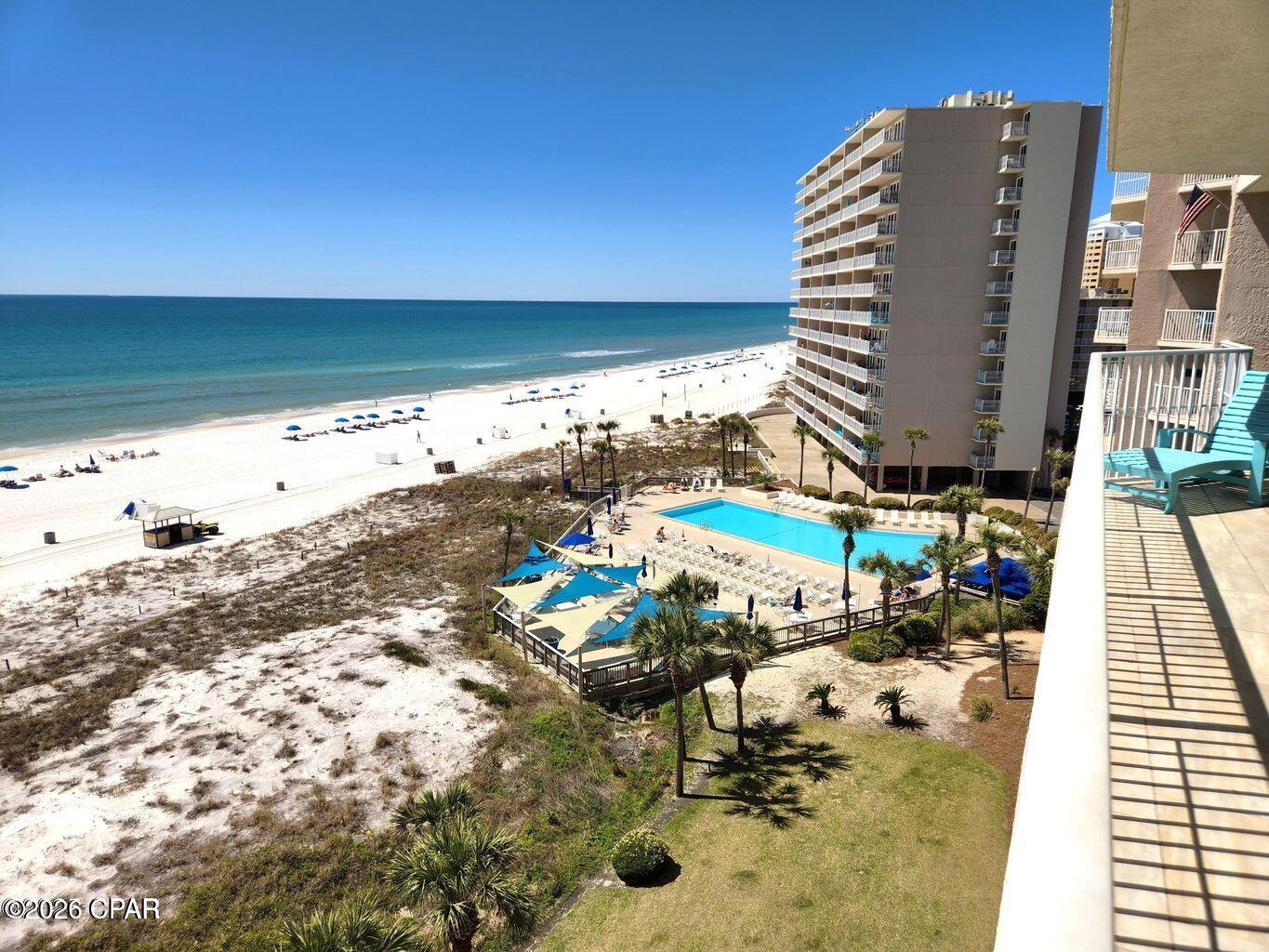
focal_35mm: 23
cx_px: 634
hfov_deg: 73.9
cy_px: 476
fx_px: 843
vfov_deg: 58.9
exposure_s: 1/3229
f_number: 1.8
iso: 20
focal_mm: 5.4
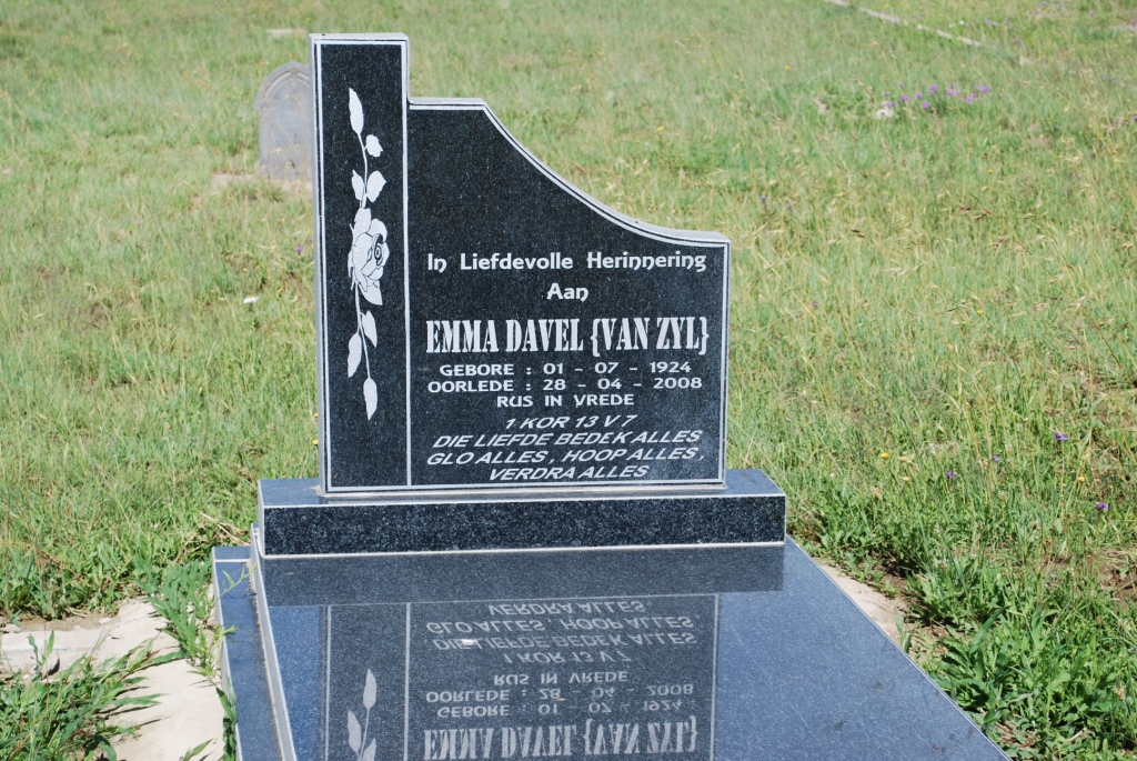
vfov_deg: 16.6
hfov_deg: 24.6
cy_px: 380
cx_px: 568
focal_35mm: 82
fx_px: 2608
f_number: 8
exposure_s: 1/250
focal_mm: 55
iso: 100
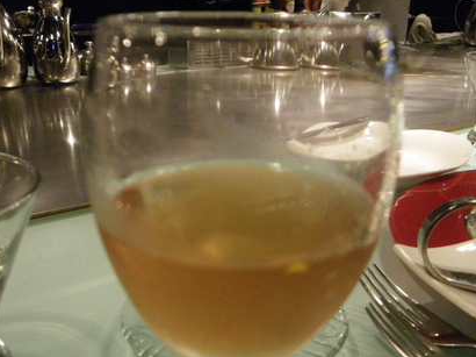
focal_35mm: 41
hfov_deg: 45.7
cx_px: 214
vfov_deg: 34.6
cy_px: 249
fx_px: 563
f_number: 2.6
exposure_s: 1/25
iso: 800
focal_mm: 4.9
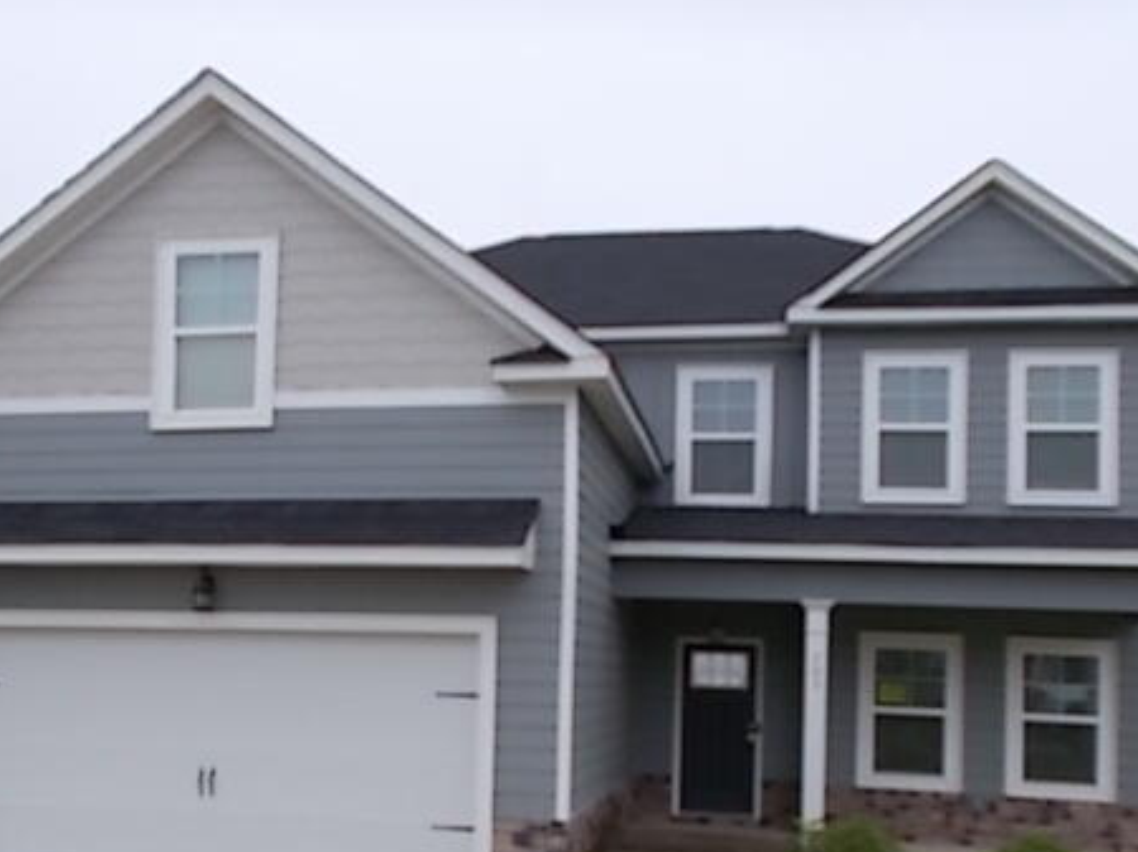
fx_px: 1216
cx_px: 541
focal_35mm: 37
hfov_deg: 50.1
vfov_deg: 38.1
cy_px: 587
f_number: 3.2
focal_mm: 4.6
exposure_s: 1/250
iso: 100
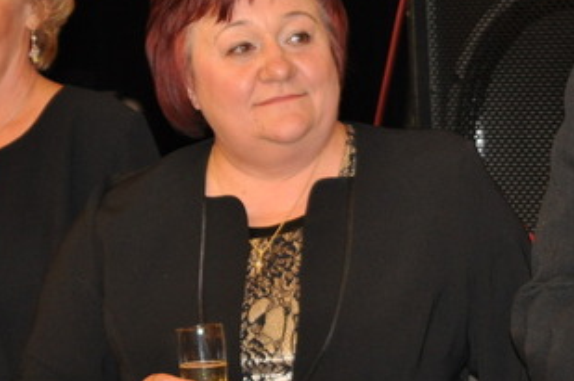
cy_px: 157
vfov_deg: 5.7
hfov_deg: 8.5
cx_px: 583
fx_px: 3837
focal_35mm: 241
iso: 800
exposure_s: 1/60
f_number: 4
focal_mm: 70
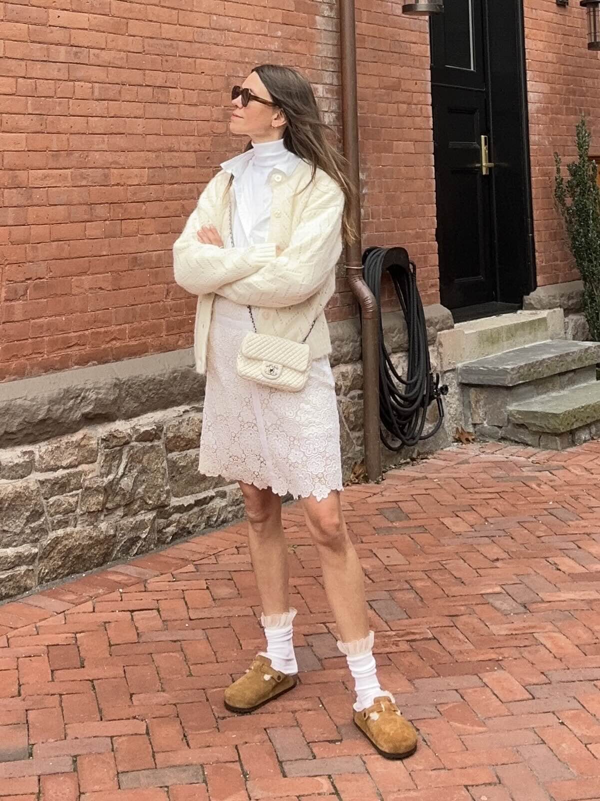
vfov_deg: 60.0
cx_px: 300
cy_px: 400
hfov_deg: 46.8
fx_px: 693
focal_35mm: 30
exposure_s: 1/132
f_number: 1.9
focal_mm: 2.69
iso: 25
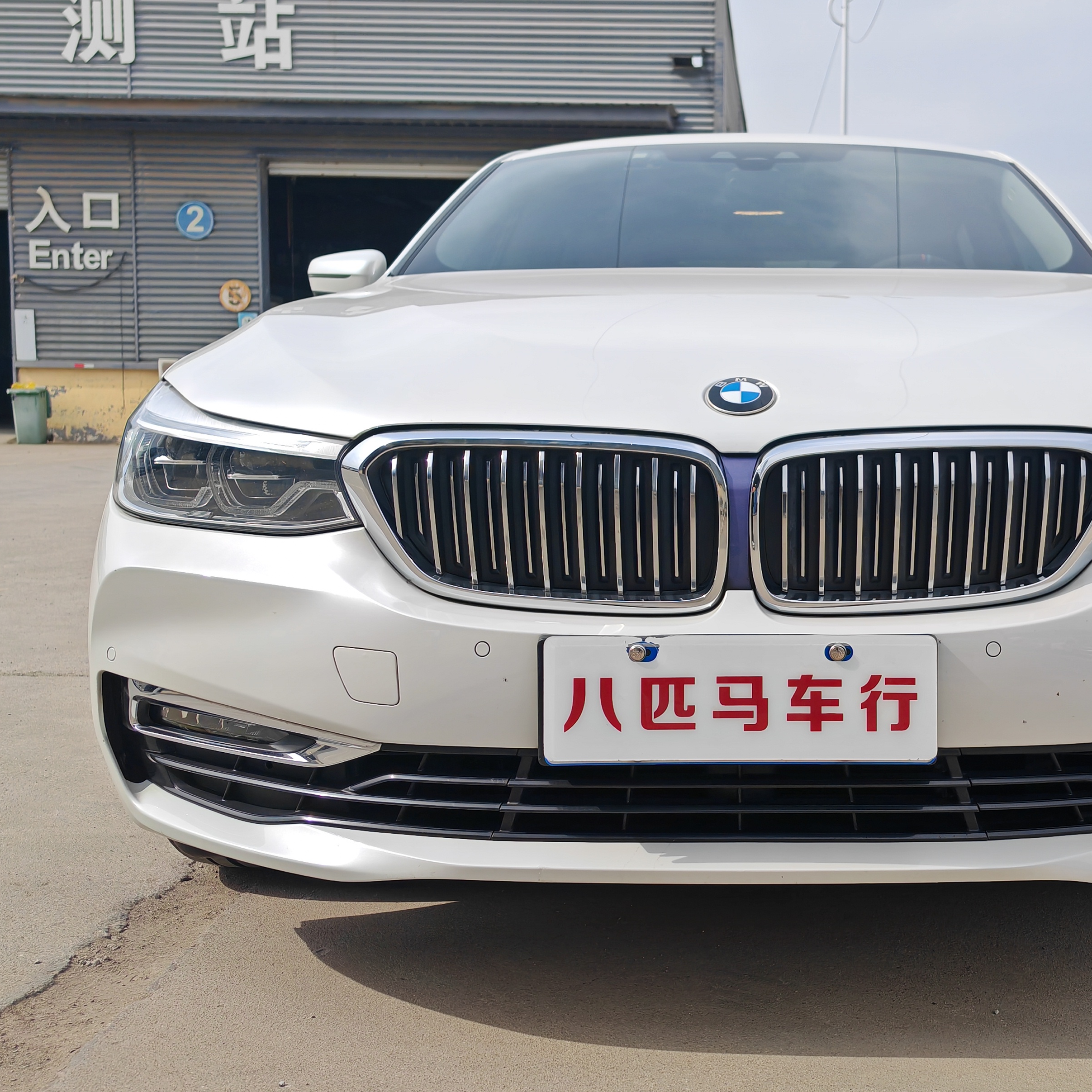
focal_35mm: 39
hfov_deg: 42.1
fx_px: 1392
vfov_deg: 42.8
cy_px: 518
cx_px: 754
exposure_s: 1/2600
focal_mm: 5.4
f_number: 1.6
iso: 50
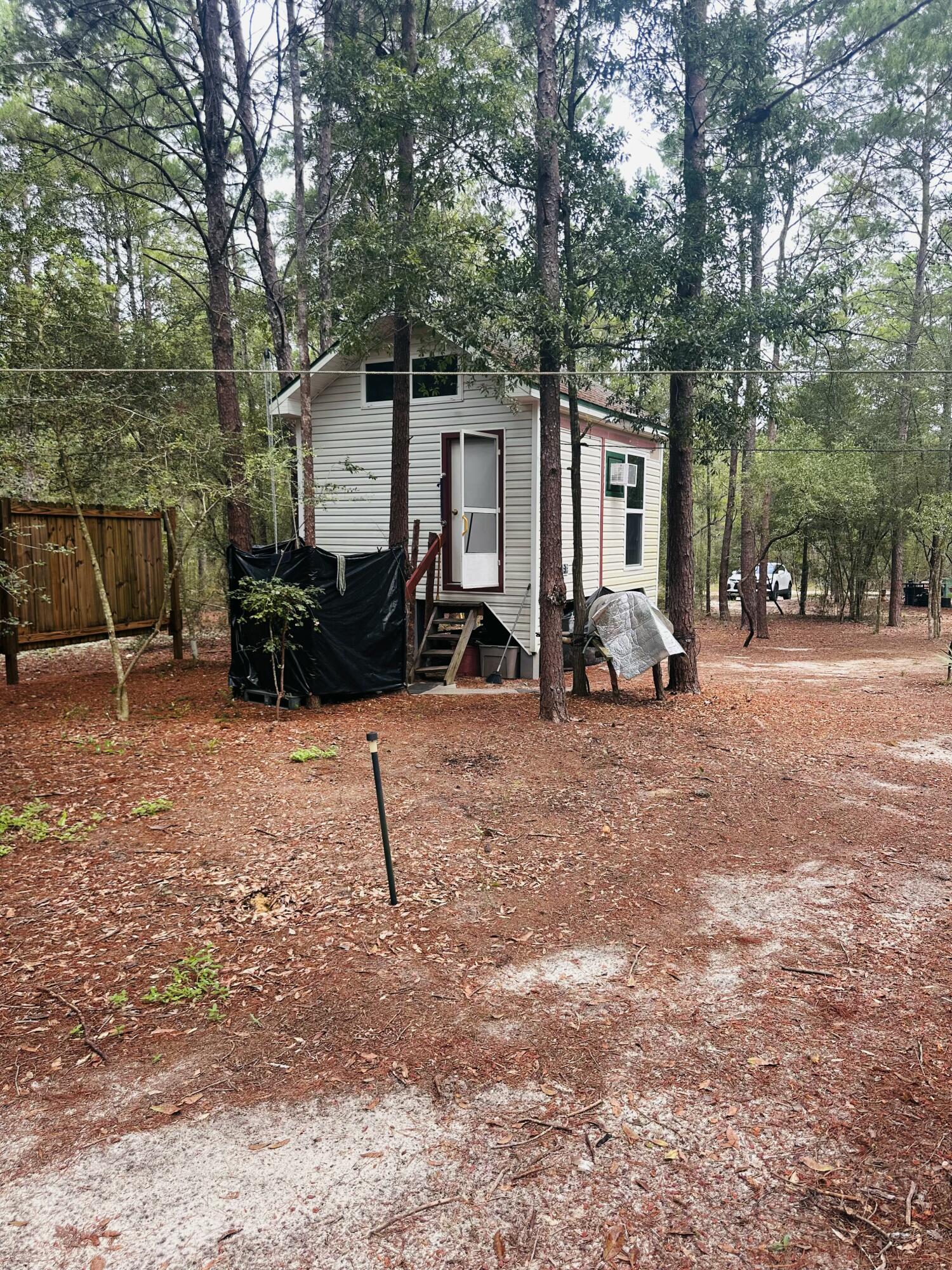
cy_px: 635
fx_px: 880
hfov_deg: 56.8
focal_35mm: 24
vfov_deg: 71.6
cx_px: 476
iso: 80
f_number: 1.78
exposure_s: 1/508
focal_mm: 6.86
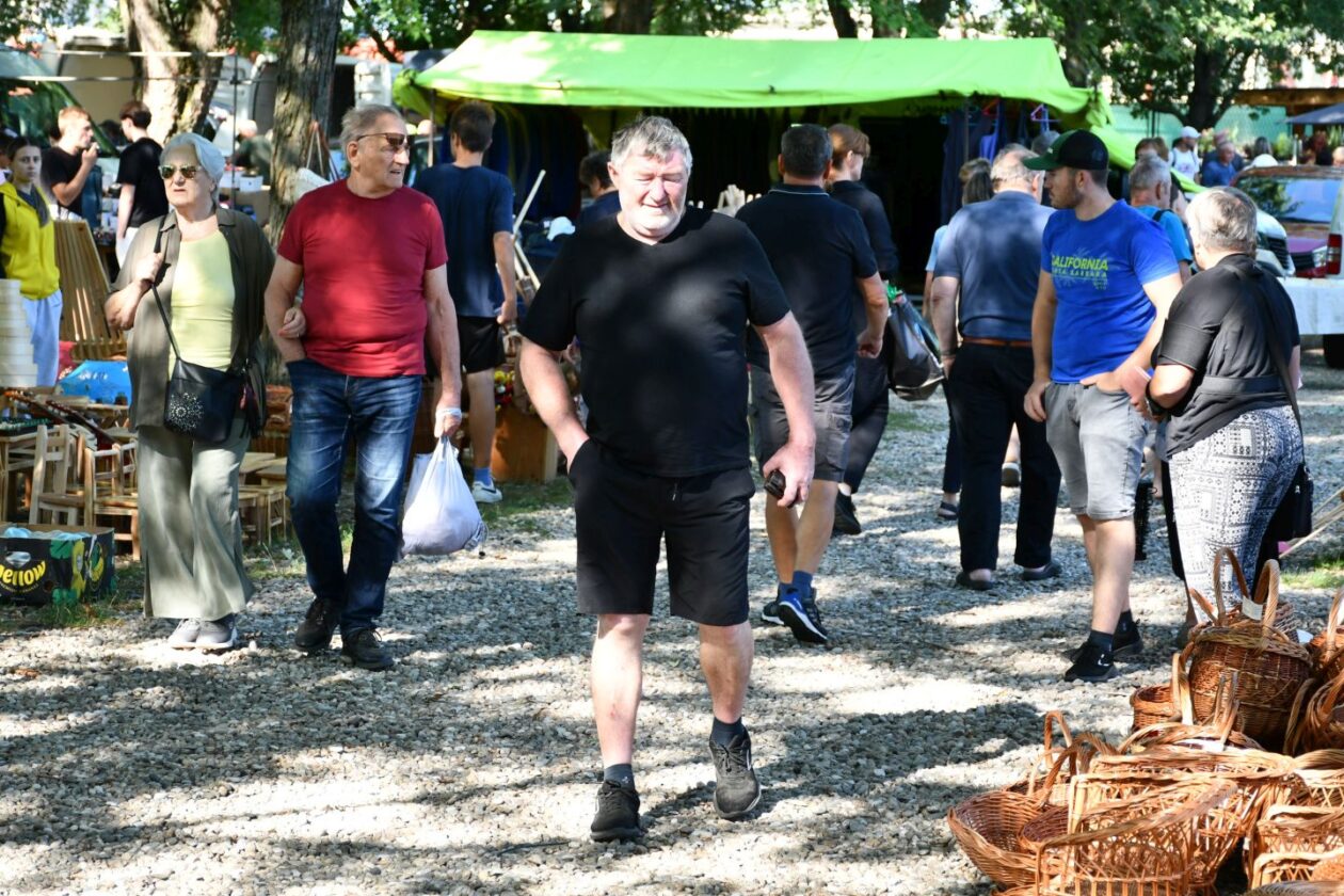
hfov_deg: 21.9
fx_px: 3472
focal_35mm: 93
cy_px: 448
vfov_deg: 14.7
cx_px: 672
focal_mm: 62
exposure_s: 1/250
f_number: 5
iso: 560
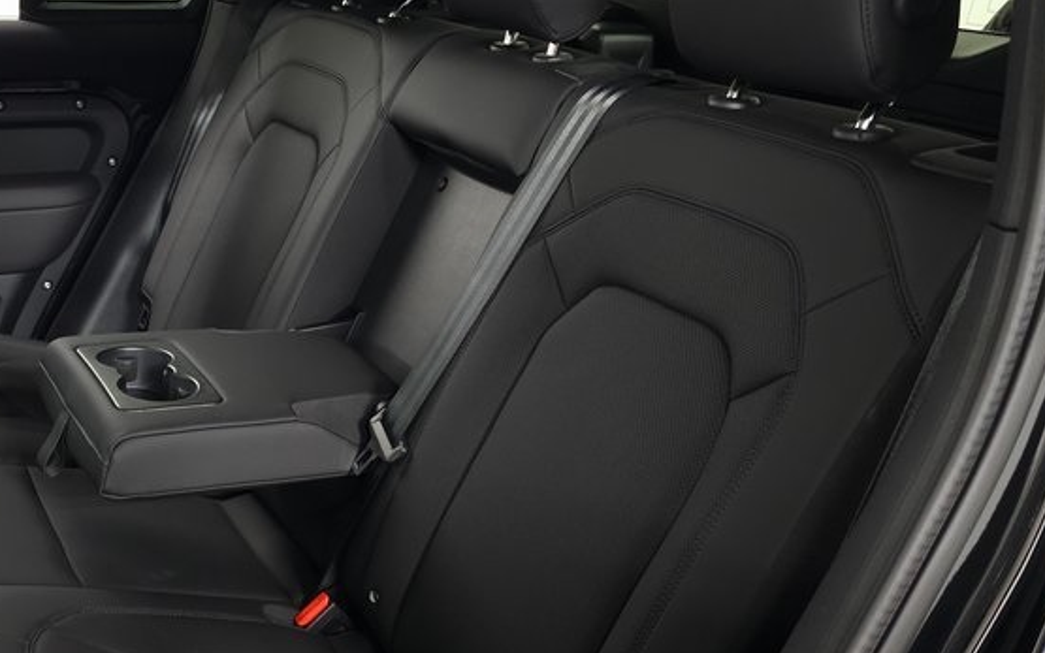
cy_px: 433
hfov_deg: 42.9
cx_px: 258
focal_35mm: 45
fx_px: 1282
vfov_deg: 28.4
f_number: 1.7
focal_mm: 6.3
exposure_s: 1/60
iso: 320
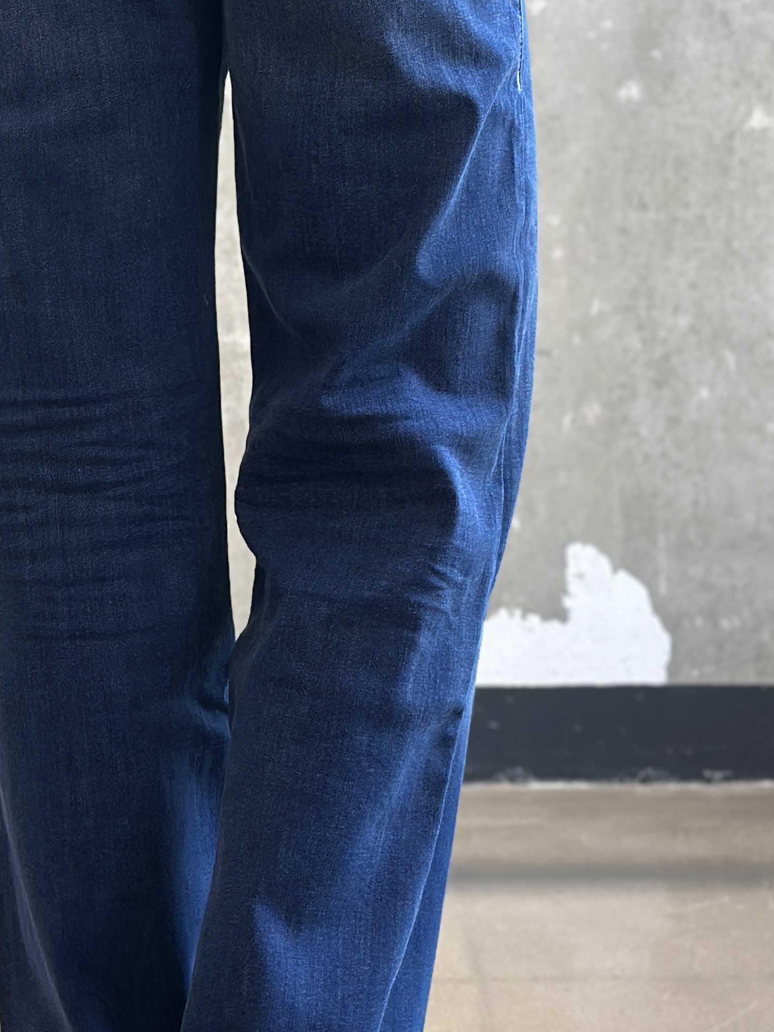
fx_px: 2922
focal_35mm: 98
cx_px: 209
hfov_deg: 15.0
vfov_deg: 20.0
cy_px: 413
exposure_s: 1/100
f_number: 1.78
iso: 200
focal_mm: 6.86
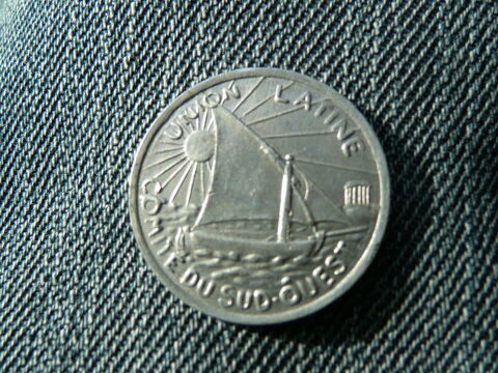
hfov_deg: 51.4
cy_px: 186
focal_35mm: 36
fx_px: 518
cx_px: 249
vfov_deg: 39.7
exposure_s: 1/250
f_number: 3.4
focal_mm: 4.9
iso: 100
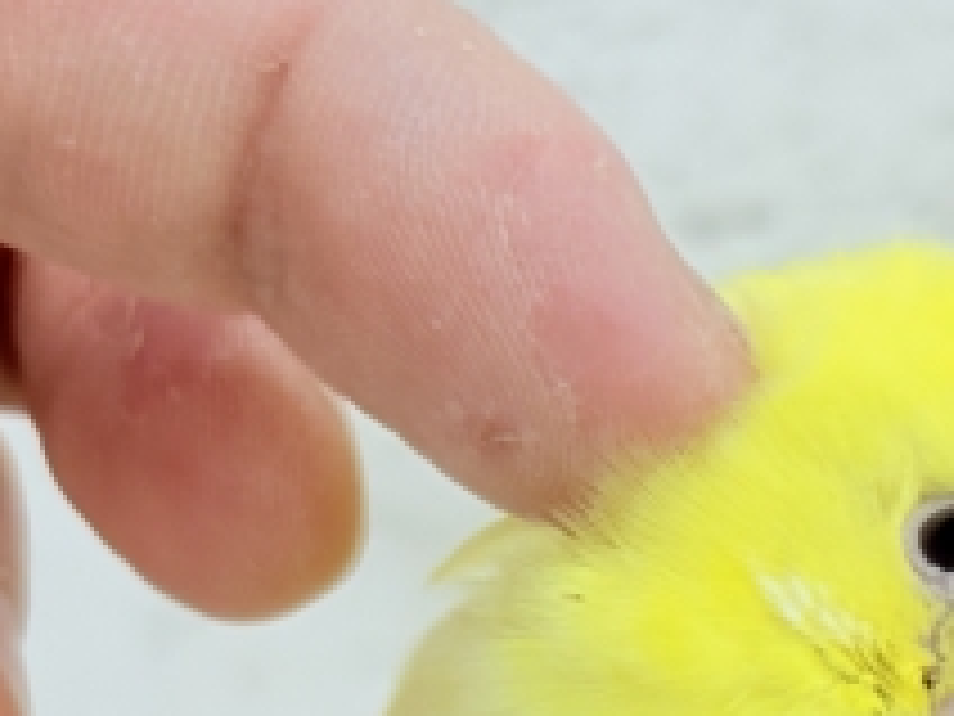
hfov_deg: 12.2
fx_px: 4327
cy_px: 820
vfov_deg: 9.3
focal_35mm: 157
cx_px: 1206
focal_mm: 5.96
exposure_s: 1/100
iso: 80
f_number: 1.6
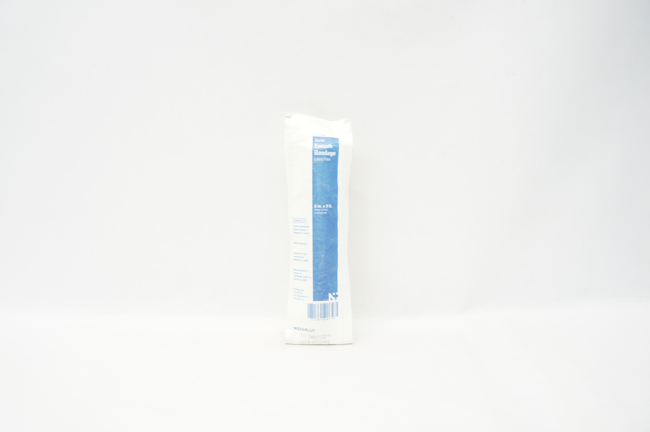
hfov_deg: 67.4
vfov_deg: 47.8
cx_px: 325
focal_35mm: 27
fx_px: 487
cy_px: 216
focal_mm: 18
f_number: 3.5
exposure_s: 1/80
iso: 400
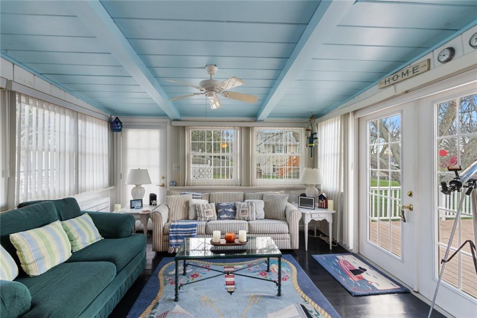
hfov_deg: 96.8
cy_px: 159
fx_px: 212
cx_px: 238
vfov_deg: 73.7
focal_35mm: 16
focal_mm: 16
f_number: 11
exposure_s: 1/6
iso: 800
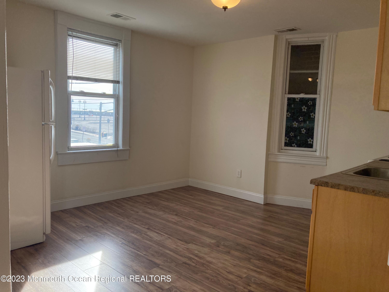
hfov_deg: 63.4
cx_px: 194
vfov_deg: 49.7
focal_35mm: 28
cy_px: 146
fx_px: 315
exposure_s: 1/552
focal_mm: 3.99
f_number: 1.8
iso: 20
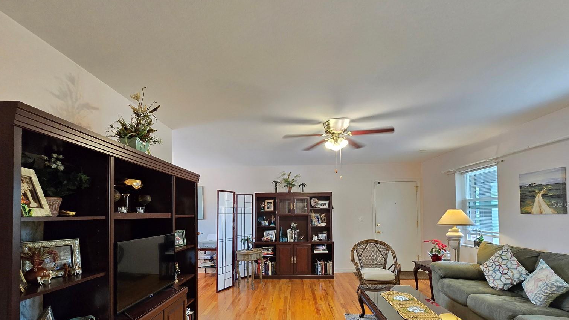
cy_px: 204
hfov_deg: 103.0
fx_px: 226
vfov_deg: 69.2
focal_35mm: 15
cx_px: 286
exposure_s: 1/60
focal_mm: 2.2
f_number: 2.2
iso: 640
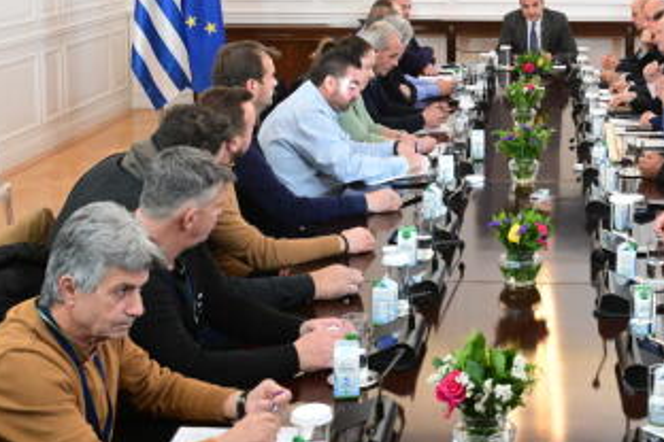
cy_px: 64
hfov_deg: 27.0
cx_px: 555
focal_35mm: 73
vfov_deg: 18.4
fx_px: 1347
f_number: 6.3
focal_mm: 34.5
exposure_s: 1/320
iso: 8000
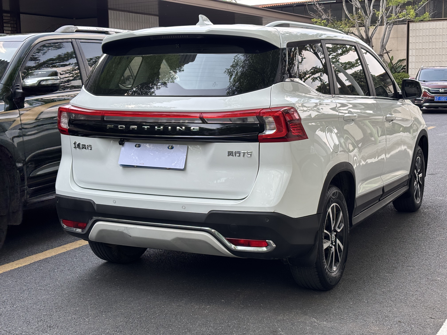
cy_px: 168
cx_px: 224
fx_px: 671
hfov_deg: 36.8
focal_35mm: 52
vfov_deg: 28.0
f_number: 1.6
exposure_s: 1/481
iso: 32
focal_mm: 5.96
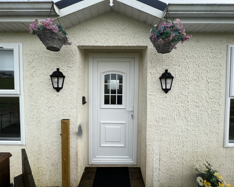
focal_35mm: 14
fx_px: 97
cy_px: 91
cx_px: 119
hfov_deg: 100.7
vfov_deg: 88.0
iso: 32
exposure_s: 1/539
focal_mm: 1.57
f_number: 1.8
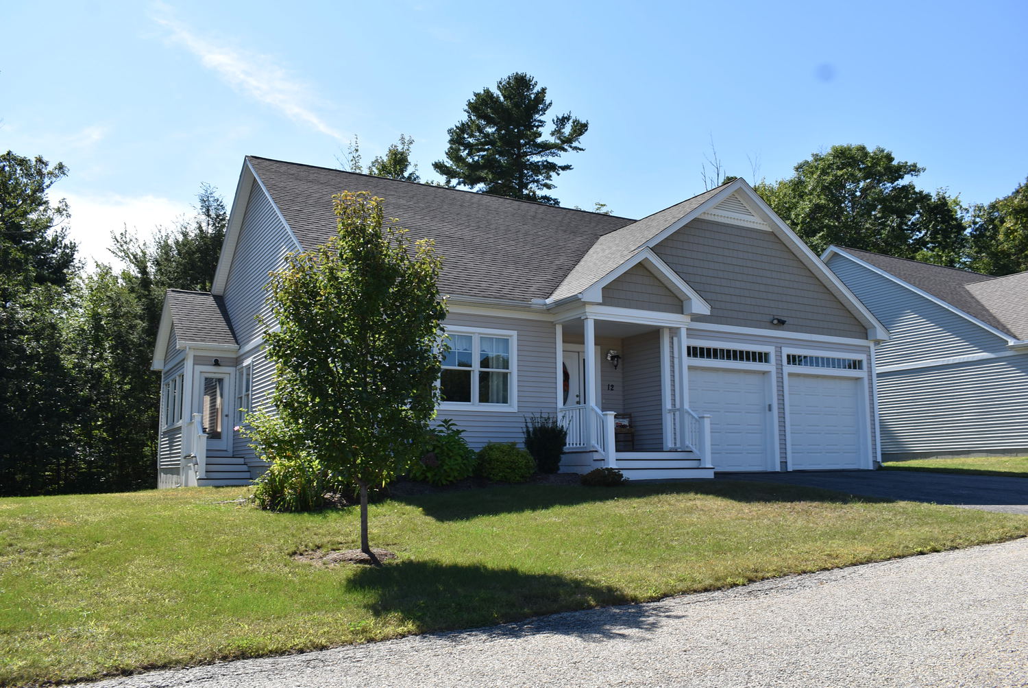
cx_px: 514
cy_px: 344
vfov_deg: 43.7
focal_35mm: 30
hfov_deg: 61.9
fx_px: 857
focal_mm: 20
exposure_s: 1/250
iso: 110
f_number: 8
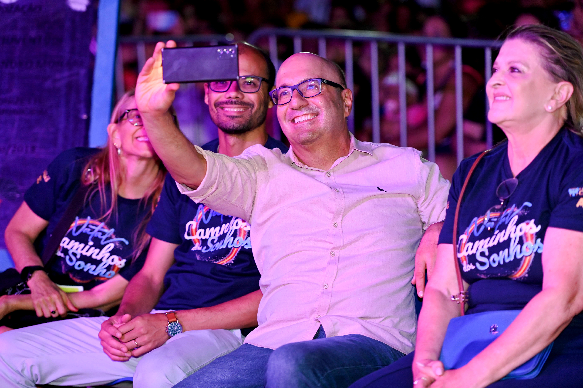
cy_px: 194
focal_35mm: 135
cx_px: 292
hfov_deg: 15.2
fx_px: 2185
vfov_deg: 10.1
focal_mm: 135
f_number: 2.8
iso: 1600
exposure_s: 1/125
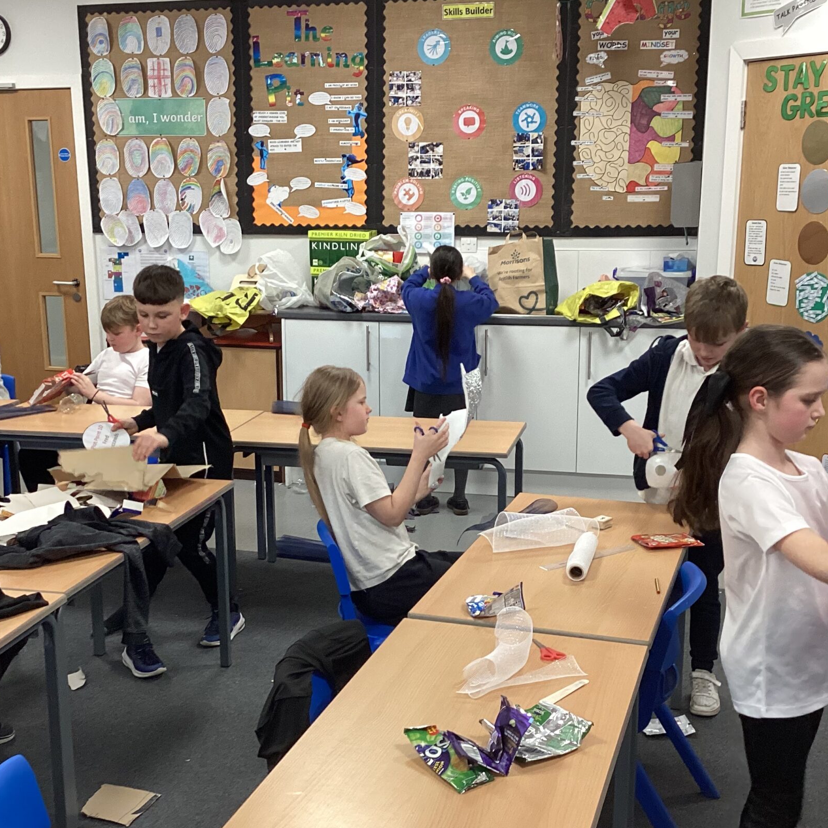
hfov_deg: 38.3
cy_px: 455
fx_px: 1191
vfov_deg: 38.3
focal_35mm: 44
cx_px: 385
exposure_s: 1/60
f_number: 2.4
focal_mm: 3.3
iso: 200
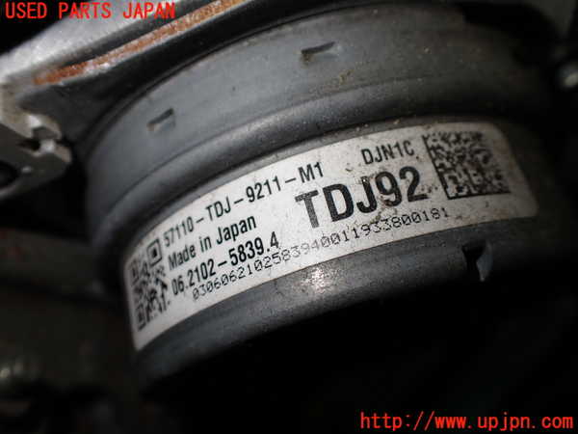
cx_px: 289
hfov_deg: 60.0
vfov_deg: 46.8
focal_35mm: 30
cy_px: 217
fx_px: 501
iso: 100
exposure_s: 1/160
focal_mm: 5.4
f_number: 2.3
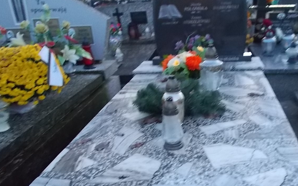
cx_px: 196
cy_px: 115
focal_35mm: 39
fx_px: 317
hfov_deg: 49.6
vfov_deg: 32.6
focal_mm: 4.6
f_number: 3.2
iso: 400
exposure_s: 1/80
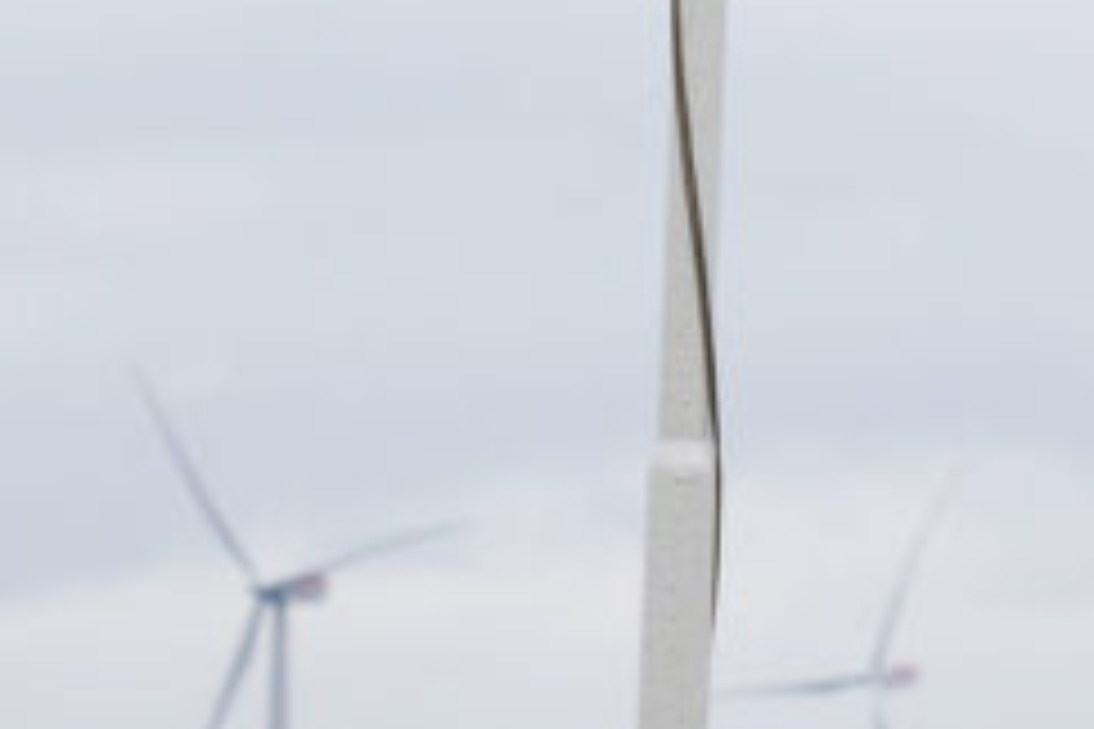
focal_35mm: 485
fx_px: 14737
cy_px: -115
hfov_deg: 4.2
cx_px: 927
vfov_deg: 2.8
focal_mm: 115
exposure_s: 1/1000
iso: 500
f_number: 4.5
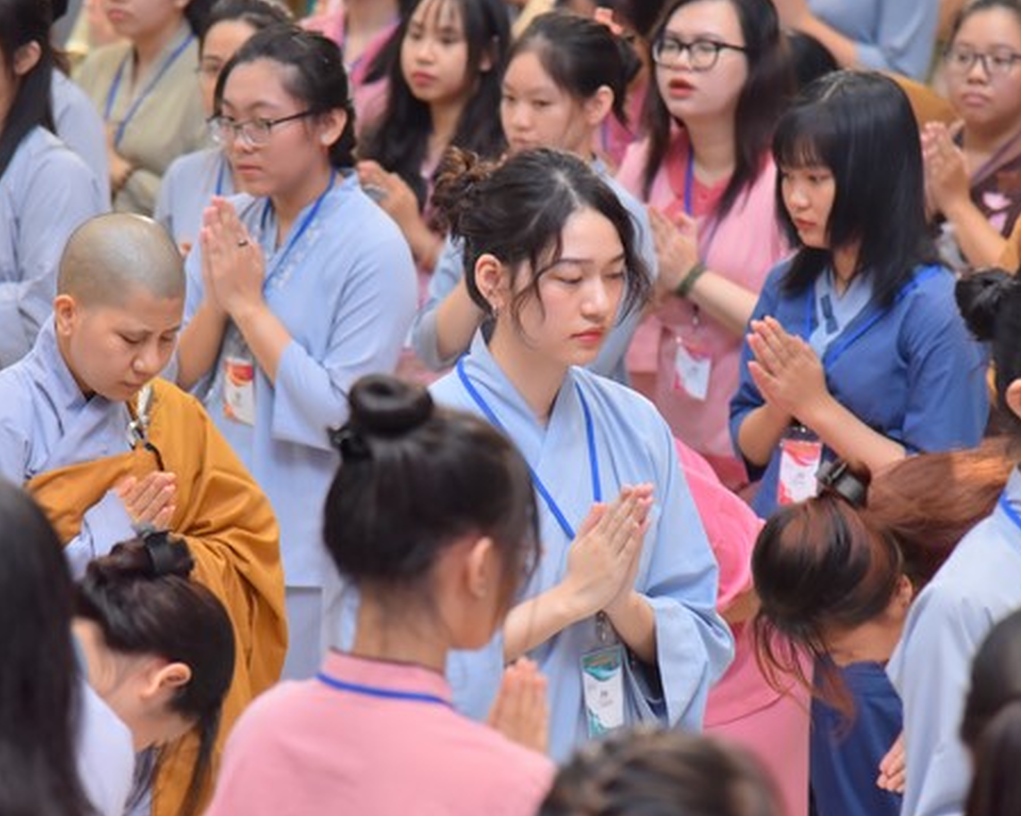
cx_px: 464
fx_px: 4924
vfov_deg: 9.5
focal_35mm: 163
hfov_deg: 11.8
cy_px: 408
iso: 1250
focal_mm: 120
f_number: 4
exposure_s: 1/125
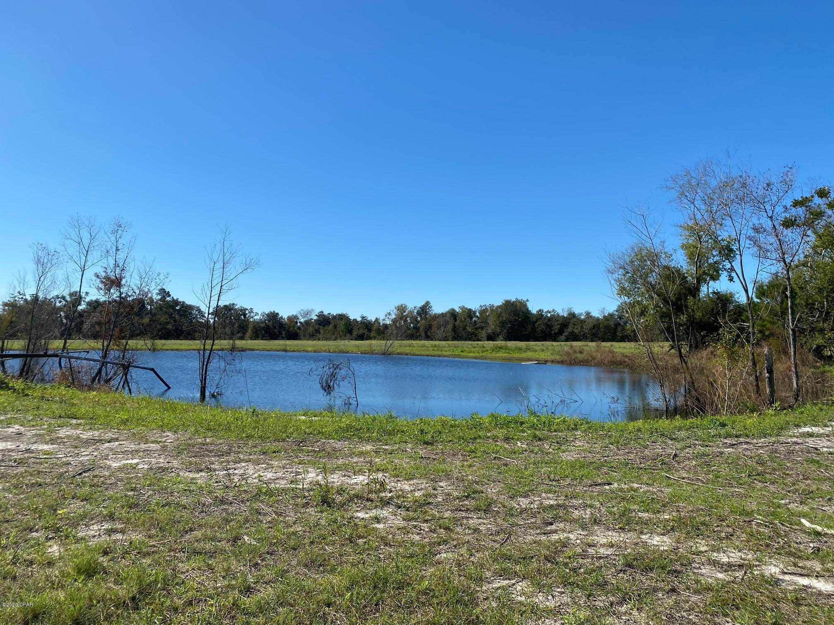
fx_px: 626
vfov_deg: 53.1
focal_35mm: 26
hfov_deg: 67.3
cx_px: 417
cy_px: 312
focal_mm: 4.25
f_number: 1.8
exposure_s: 1/3300
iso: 32
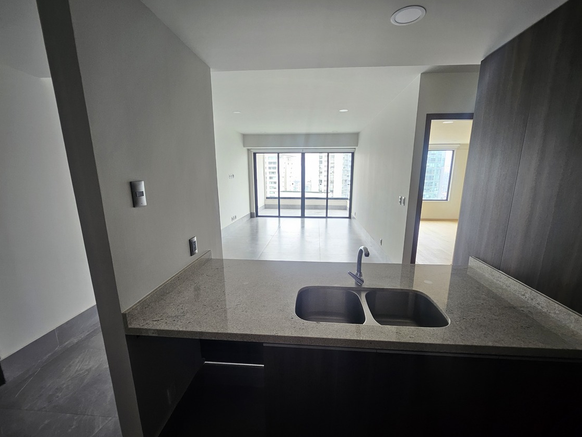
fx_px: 235
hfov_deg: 102.0
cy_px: 228
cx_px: 296
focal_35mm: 14
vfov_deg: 85.6
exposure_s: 1/60
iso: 64
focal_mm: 1.7
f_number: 2.2
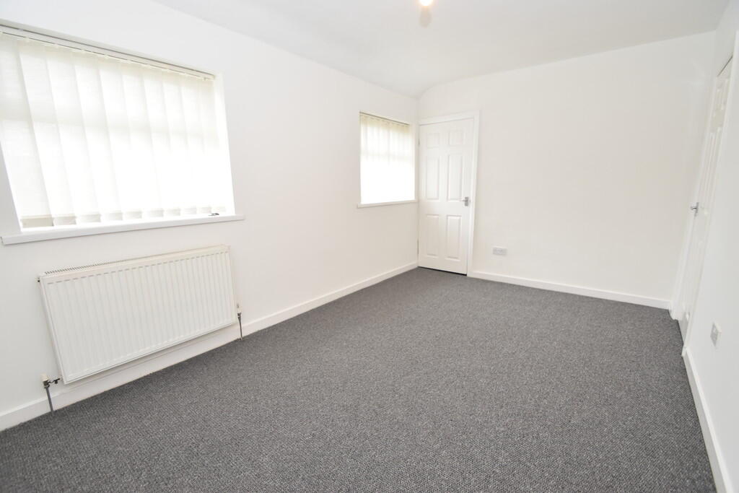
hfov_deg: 100.4
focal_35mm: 15
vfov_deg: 77.3
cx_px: 370
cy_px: 246
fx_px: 308
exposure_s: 1/125
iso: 800
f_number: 5.6
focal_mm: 10
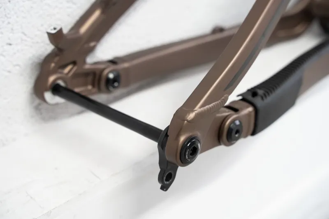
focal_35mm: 72
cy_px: 110
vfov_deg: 18.9
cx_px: 164
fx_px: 658
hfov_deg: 28.1
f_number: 5
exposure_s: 1/50
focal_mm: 72
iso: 1250
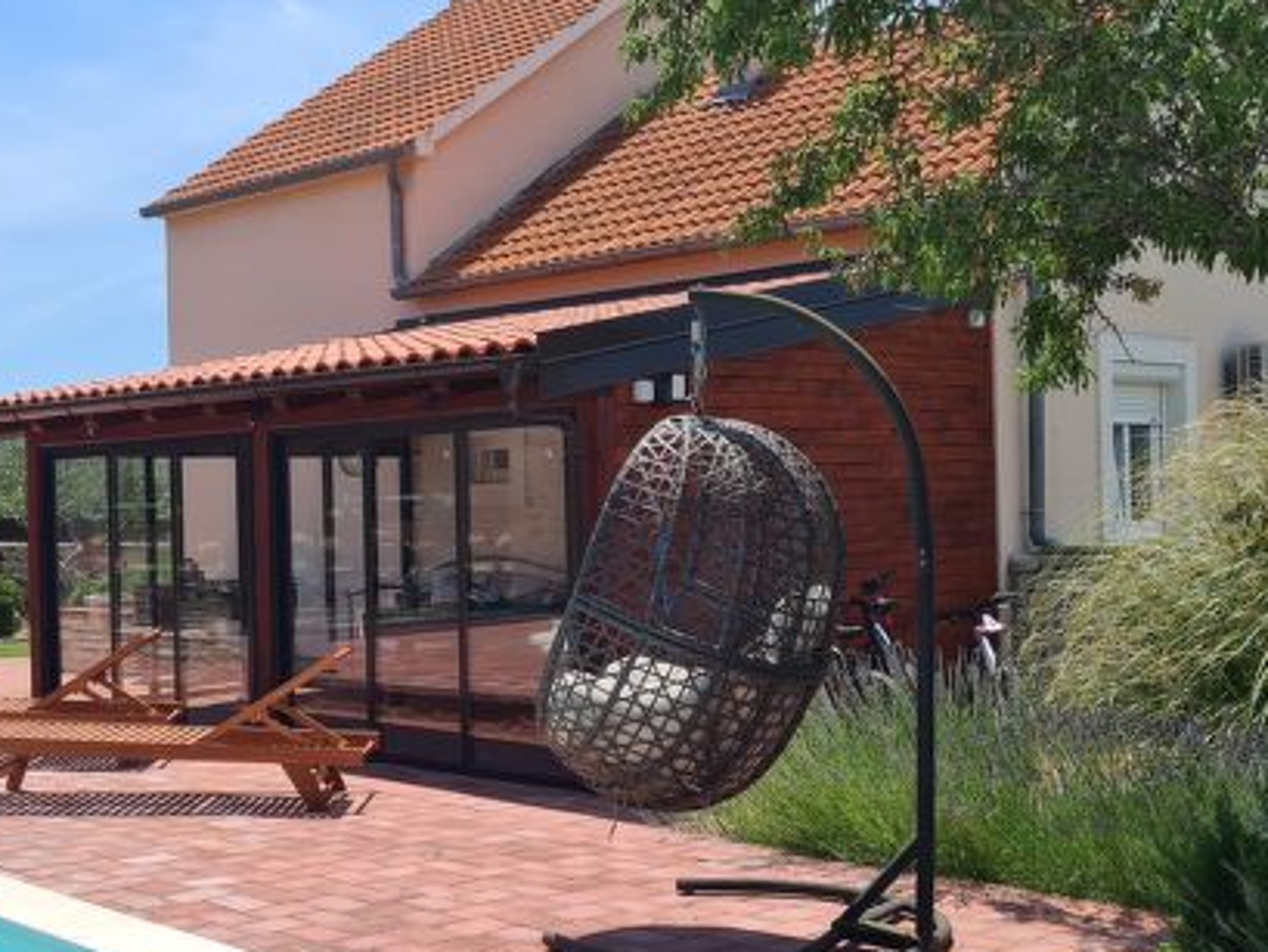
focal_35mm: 48
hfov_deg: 39.0
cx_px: 380
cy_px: 530
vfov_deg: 30.3
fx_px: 1759
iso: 50
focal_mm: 5.4
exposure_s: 1/3280
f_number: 1.8
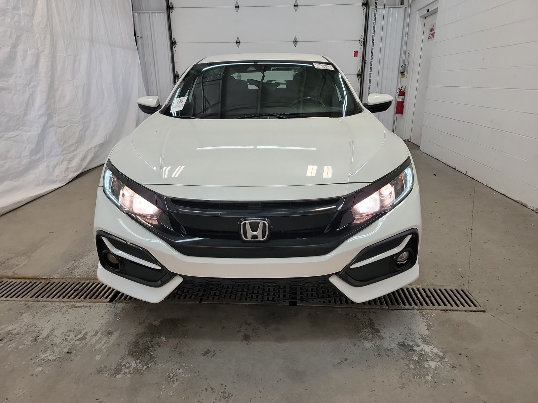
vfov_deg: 56.8
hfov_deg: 71.6
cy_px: 202
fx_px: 373
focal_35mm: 24
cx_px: 269
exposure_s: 1/59
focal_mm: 6.7
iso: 82
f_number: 1.8
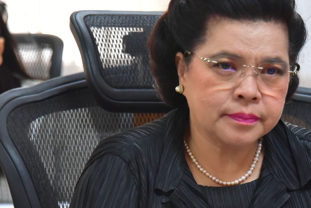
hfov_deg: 5.3
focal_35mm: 392
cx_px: 222
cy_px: 163
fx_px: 3387
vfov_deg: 3.5
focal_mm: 180
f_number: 6.3
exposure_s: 1/160
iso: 6400
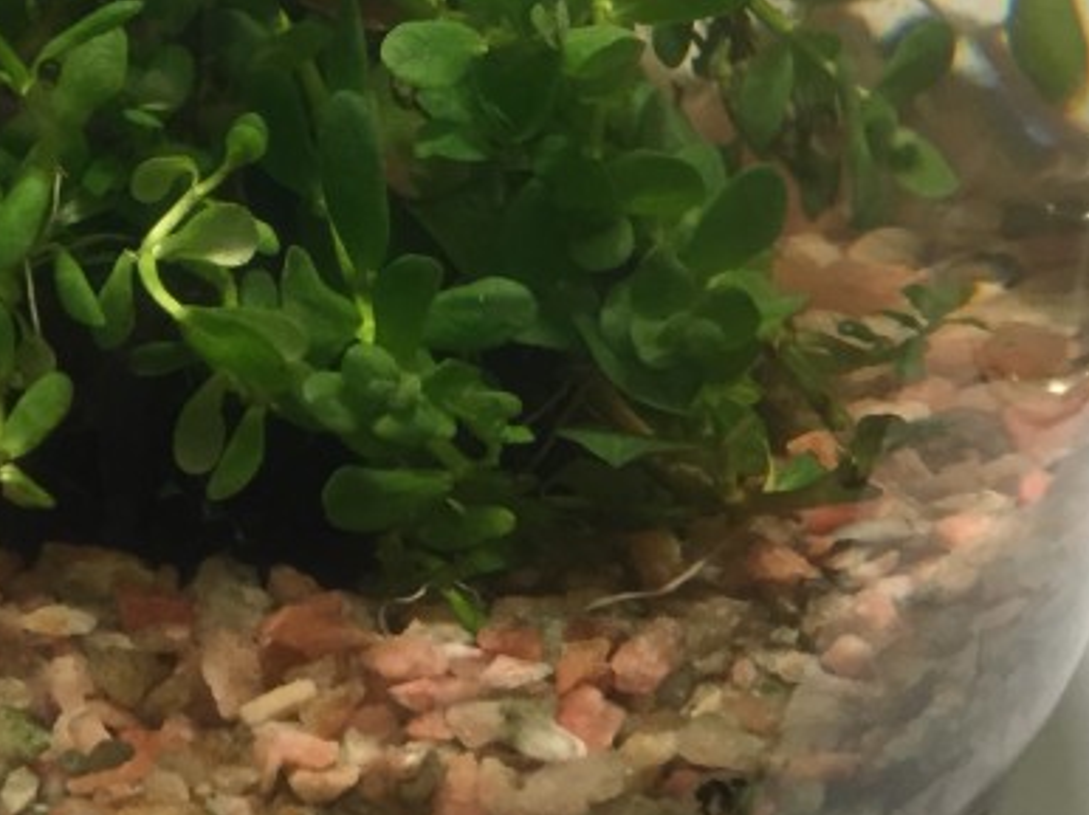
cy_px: -3
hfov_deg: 24.5
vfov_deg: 18.6
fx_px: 2421
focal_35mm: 77
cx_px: 71
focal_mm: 4.15
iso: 64
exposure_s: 1/33
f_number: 2.2
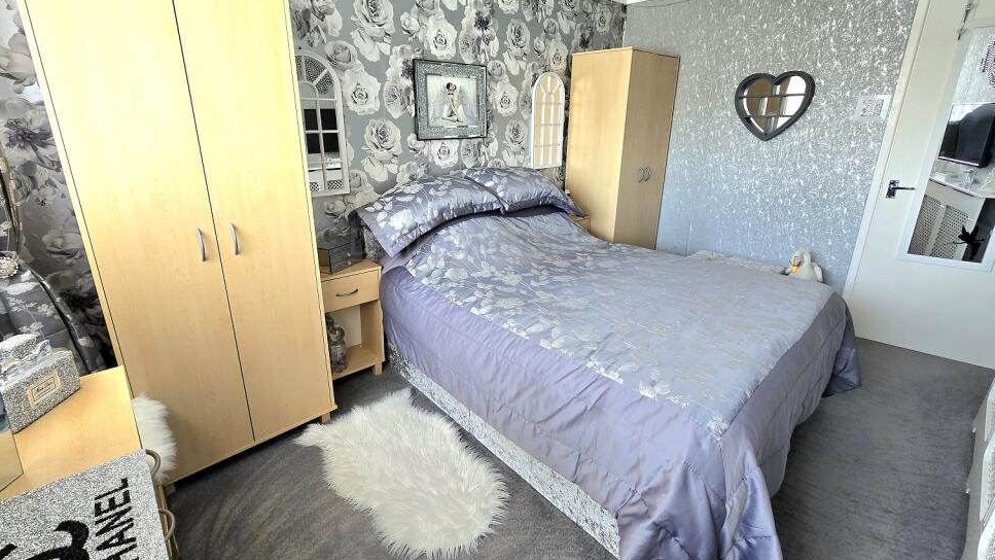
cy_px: 250
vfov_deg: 70.3
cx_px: 475
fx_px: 396
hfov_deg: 102.9
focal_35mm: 15
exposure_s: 1/50
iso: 125
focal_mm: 2.2
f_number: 2.2
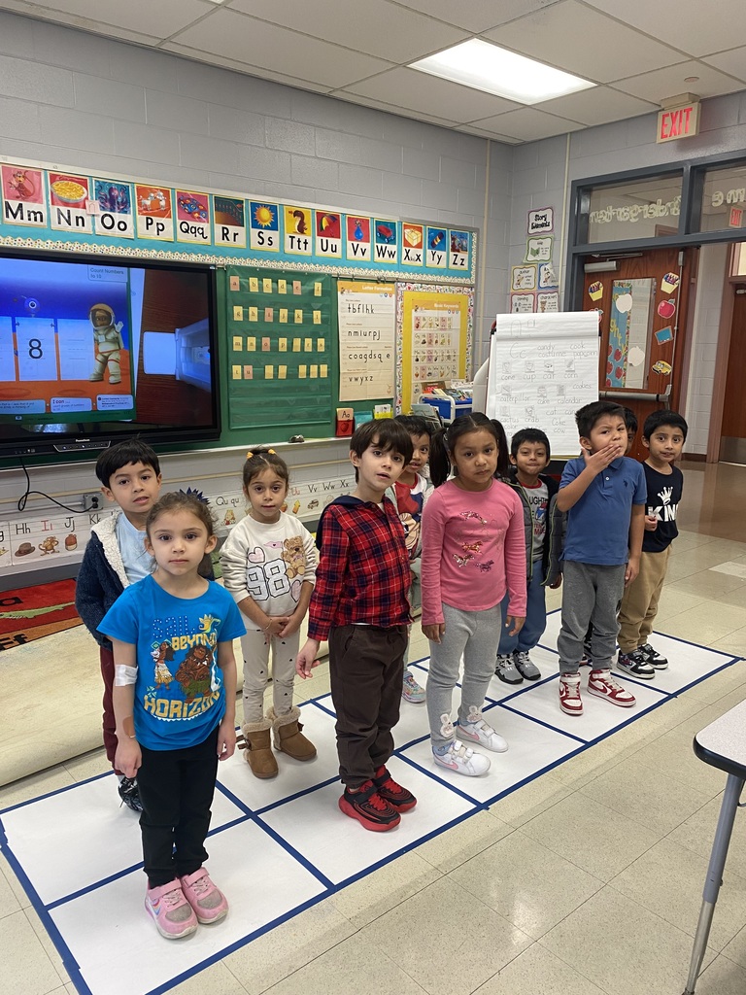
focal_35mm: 26
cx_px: 373
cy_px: 498
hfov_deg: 53.1
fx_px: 747
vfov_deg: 67.3
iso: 80
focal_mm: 4.25
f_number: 1.8
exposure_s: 1/60
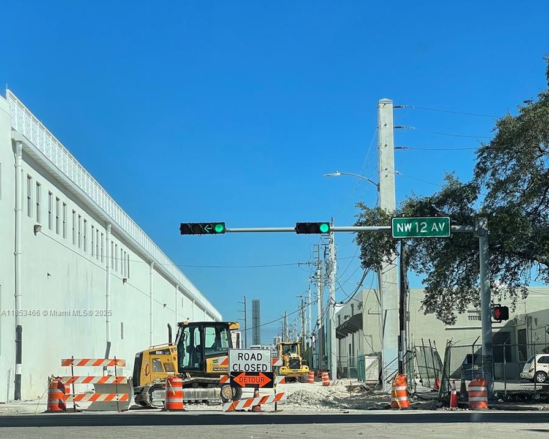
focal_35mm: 68
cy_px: 313
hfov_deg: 27.9
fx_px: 1105
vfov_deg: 22.3
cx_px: 274
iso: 25
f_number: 2
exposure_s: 1/1916
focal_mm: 6
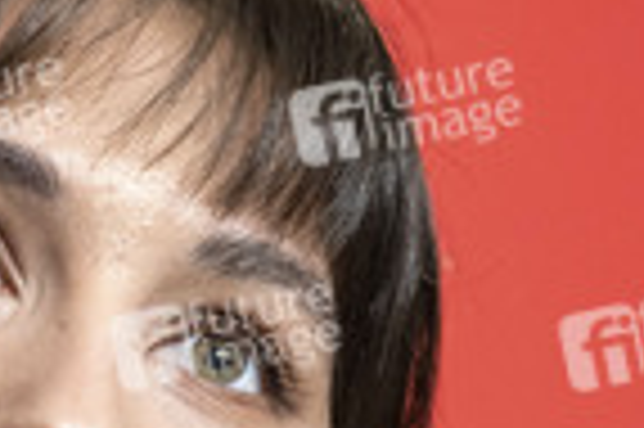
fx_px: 11811
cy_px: 451
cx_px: -164
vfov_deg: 2.1
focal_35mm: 661
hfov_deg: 3.1
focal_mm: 140
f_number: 2.8
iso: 2500
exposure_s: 1/280
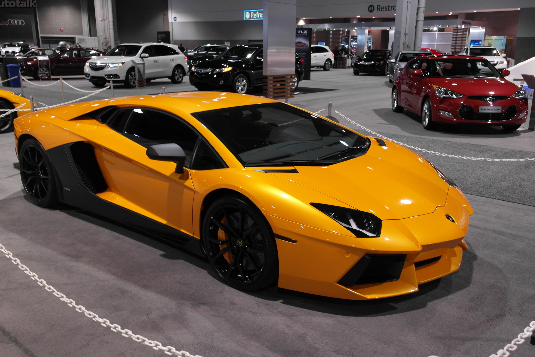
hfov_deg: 60.3
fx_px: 461
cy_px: 183
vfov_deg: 42.3
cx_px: 263
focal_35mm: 31
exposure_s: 1/30
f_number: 3.5
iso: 400
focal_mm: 20
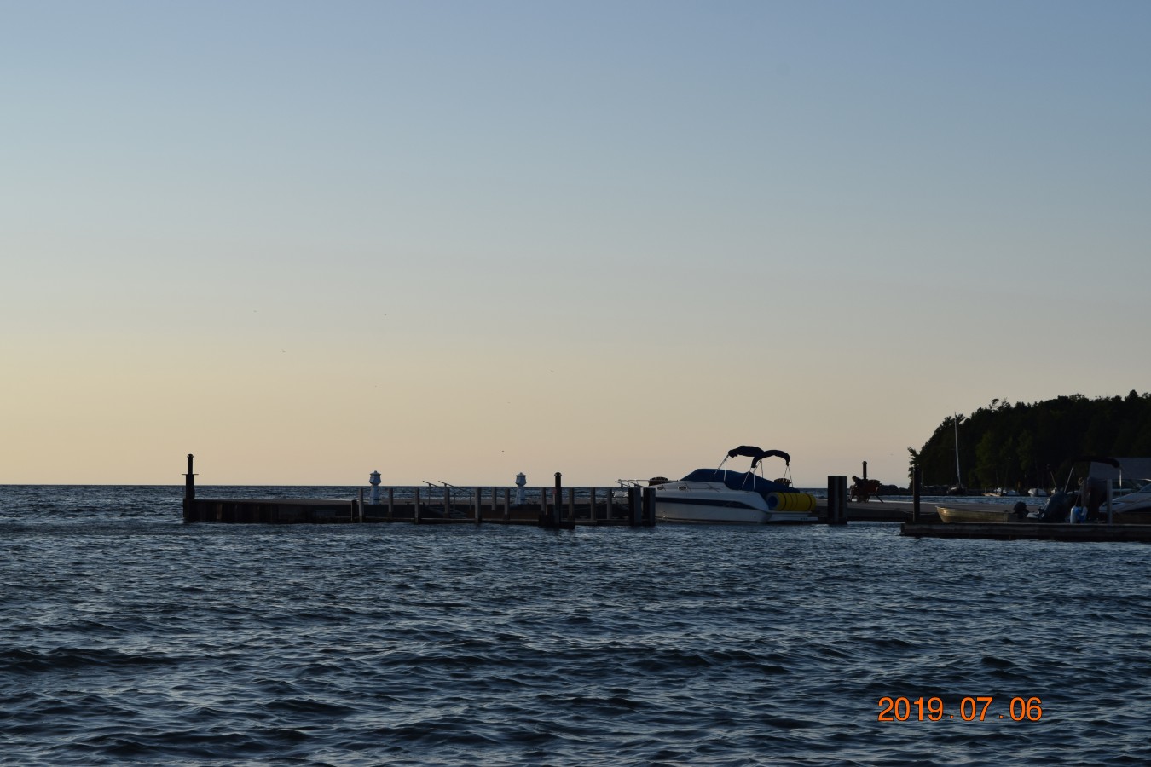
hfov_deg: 24.6
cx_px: 576
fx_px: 2638
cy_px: 384
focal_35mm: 82
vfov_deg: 16.6
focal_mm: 55
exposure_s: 1/400
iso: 200
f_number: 10
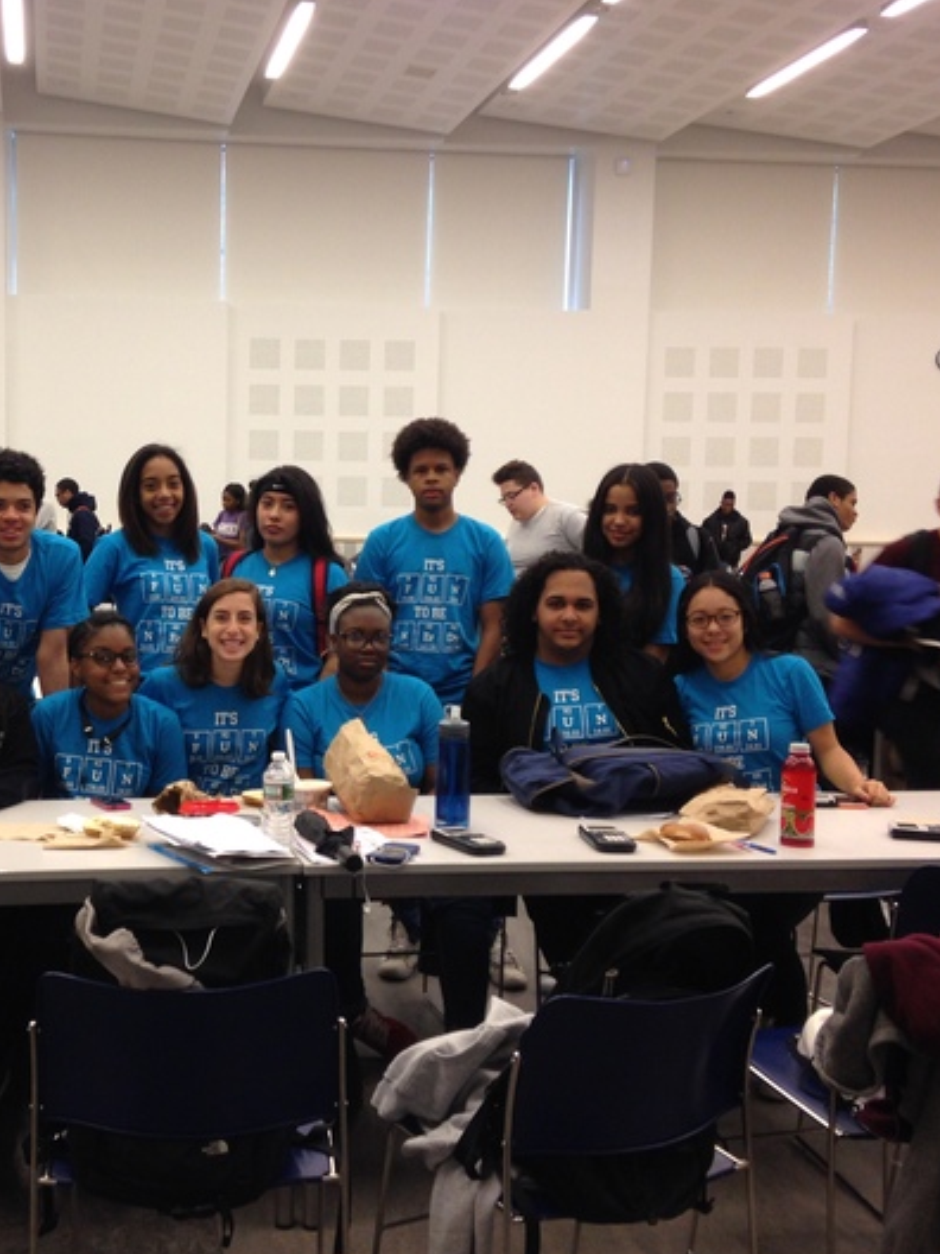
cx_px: 263
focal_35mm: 45
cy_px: 634
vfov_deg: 42.1
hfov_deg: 31.7
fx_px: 1629
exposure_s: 1/20
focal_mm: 4.12
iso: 80
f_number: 2.4
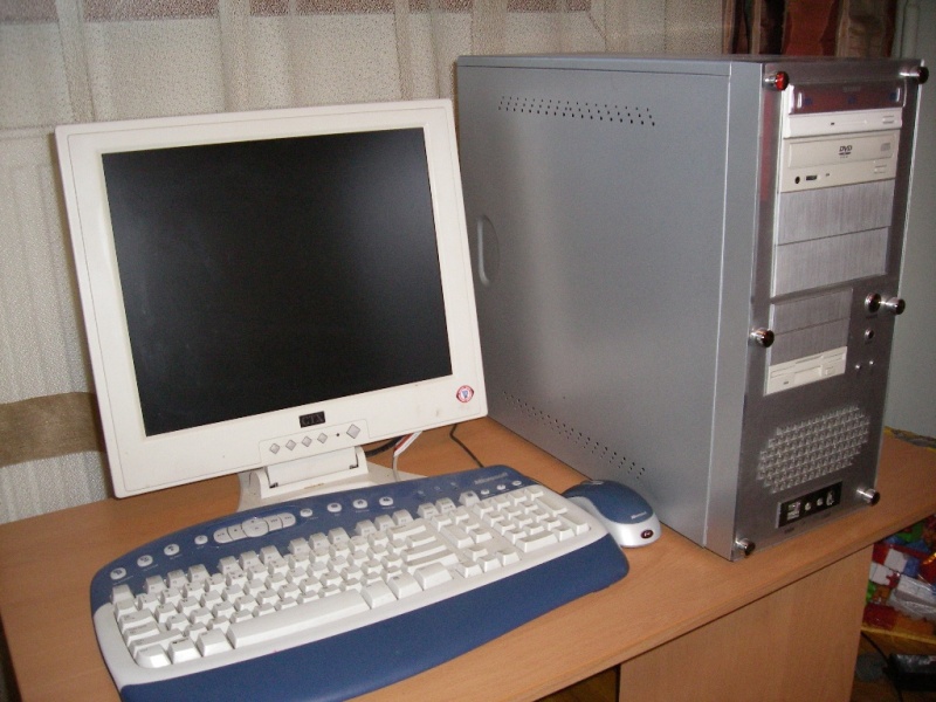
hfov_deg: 49.0
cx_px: 468
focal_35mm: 38
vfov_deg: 37.7
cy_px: 351
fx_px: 1028
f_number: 2.7
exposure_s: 1/50
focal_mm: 6.2
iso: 400
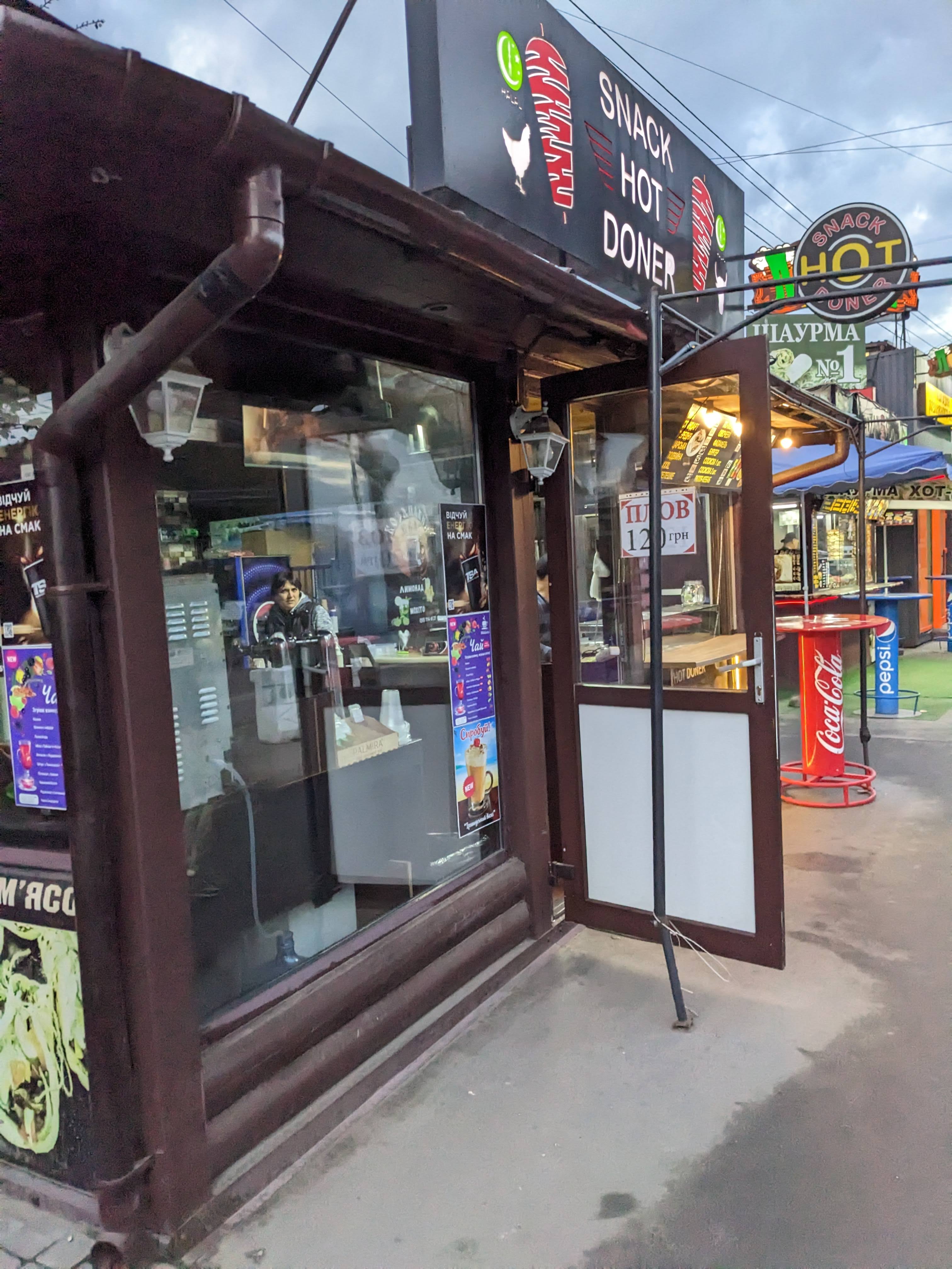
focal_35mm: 27
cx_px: 476
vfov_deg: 65.3
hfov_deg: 51.4
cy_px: 634
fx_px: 990
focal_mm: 4.38
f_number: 1.73
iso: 471
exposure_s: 1/460
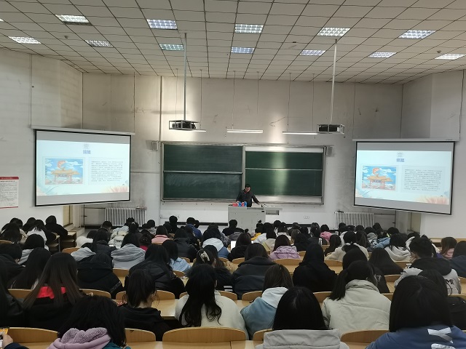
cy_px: 174
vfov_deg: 48.2
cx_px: 233
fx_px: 390
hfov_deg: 61.7
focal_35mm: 29
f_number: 1.8
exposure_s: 1/50
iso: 250
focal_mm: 5.58
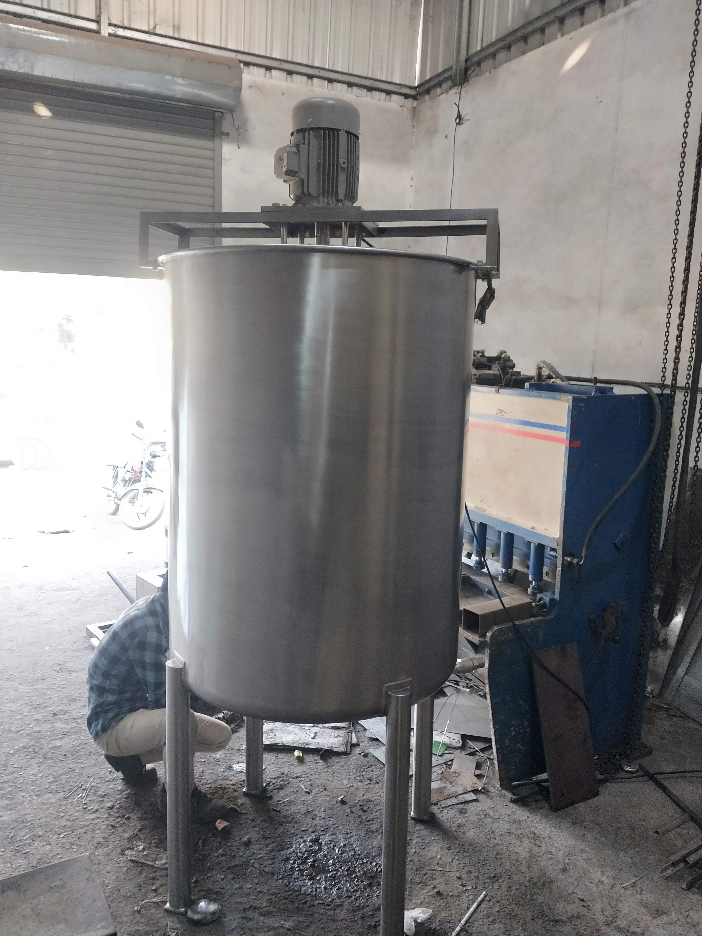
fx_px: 622
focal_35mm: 23
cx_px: 351
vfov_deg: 73.9
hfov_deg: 58.9
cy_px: 468
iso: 157
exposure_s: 1/50
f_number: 1.7
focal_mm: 3.99
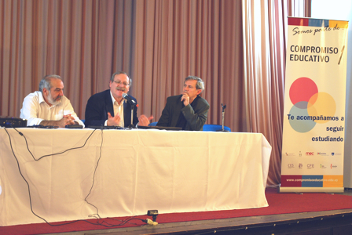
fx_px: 705
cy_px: 118
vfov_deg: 19.0
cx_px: 176
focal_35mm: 72
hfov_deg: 28.0
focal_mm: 48
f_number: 5.6
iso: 400
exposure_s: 1/3
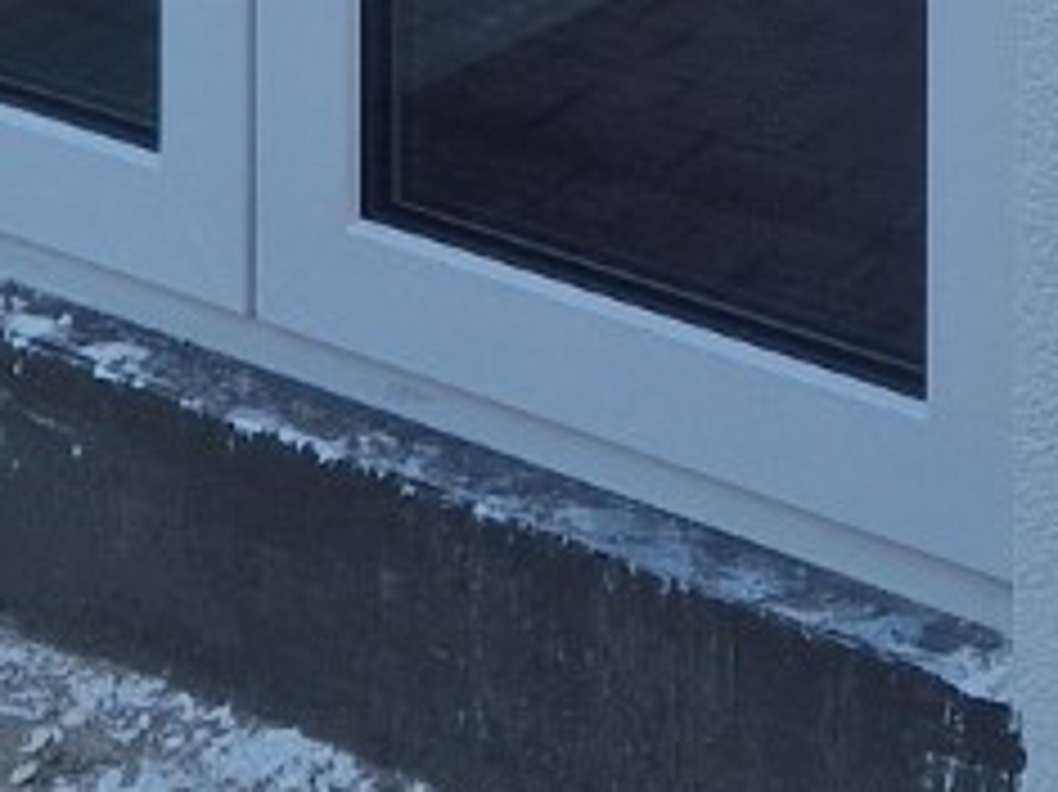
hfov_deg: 13.7
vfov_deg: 8.9
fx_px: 4307
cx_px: 1175
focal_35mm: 141
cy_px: -1436
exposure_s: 1/404
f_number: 1.8
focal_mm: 5.4
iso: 50
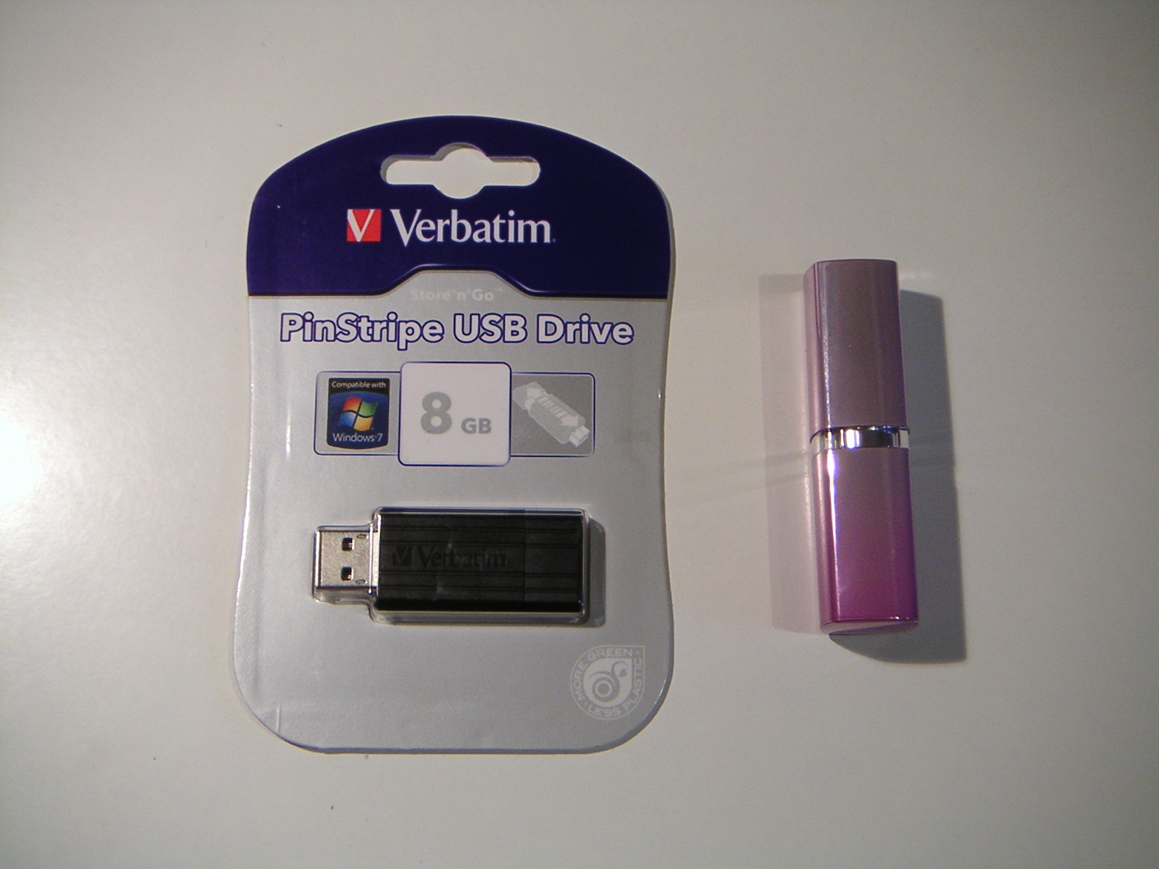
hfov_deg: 32.7
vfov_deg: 24.8
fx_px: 1975
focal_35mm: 59
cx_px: 580
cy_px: 434
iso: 80
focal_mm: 7.7
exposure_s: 1/60
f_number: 3.2
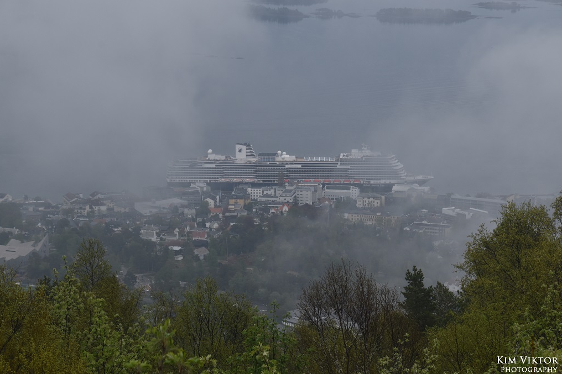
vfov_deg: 10.7
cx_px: 280
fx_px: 2006
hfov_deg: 16.0
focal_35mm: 129
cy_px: 187
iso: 200
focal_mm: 85
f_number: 9
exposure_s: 1/320
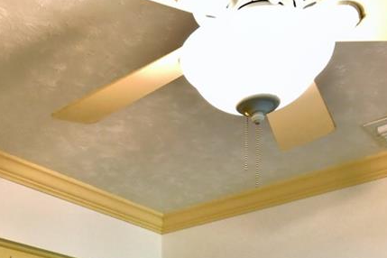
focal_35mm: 56
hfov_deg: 35.1
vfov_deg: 19.8
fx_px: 602
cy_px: 420
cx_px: 111
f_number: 4.5
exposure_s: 1/30
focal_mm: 10
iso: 400
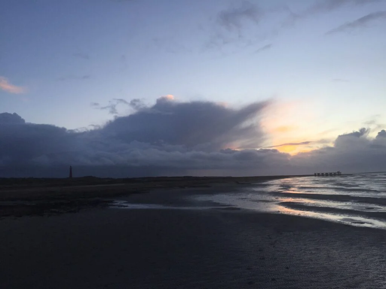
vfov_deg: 48.2
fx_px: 323
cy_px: 144
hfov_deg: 61.7
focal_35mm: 29
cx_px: 193
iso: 32
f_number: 2.2
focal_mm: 4.15
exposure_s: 1/471
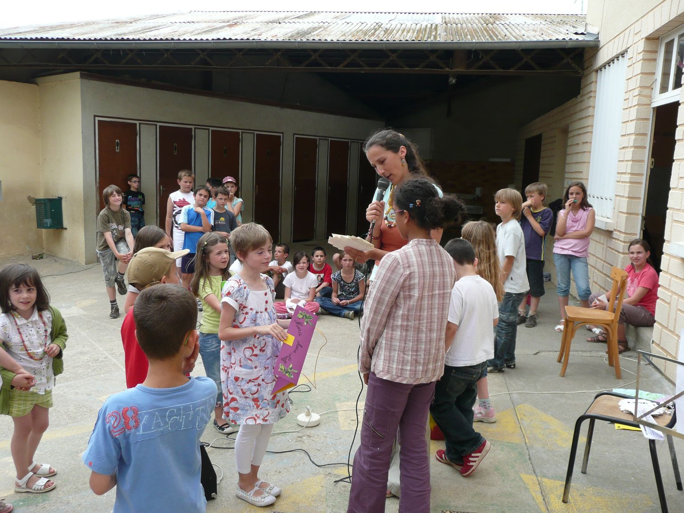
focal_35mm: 32
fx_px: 632
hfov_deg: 56.8
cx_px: 342
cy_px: 256
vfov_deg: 44.2
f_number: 3.5
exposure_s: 1/320
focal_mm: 5.2
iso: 100
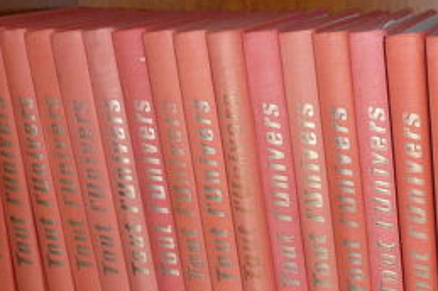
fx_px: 1009
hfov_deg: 24.4
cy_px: 283
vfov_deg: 16.1
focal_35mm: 83
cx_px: 281
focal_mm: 5.3
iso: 100
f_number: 3.5
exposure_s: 1/30
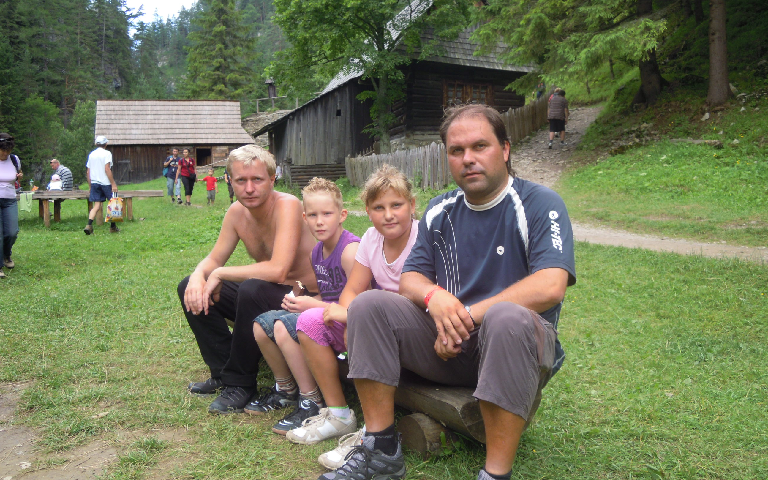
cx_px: 383
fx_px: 712
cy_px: 242
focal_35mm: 34
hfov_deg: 56.7
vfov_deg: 37.3
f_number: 2.8
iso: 100
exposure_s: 1/250
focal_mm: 5.7
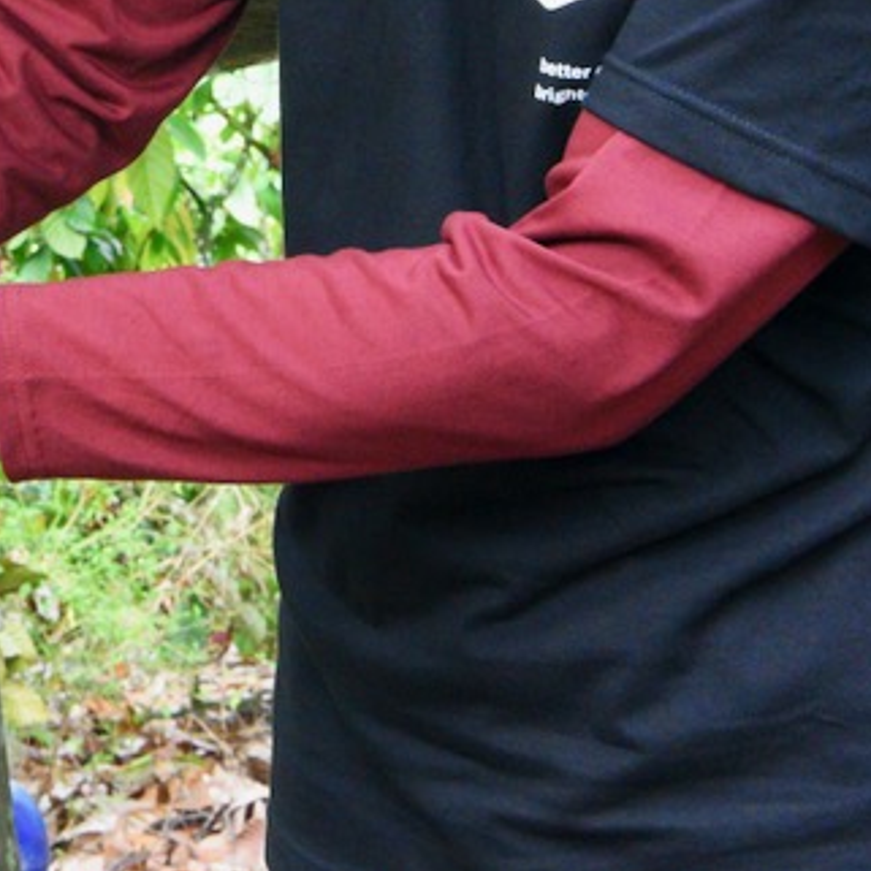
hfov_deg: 11.5
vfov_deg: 11.4
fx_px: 4242
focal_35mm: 149
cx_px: -111
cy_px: -278
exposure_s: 1/125
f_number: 16
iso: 6400
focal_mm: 44
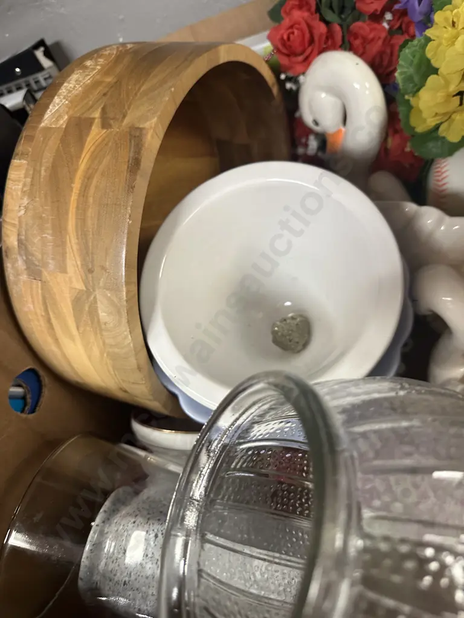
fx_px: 429
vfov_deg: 71.6
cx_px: 232
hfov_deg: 56.8
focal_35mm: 24
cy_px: 309
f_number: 1.78
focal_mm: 6.86
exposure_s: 1/50
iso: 320
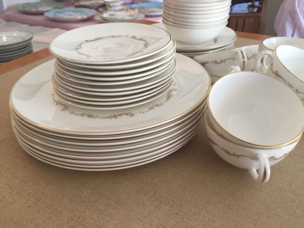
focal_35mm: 29
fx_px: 255
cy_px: 114
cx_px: 152
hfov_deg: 61.7
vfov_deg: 48.2
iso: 64
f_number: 2.2
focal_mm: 4.15
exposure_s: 1/30
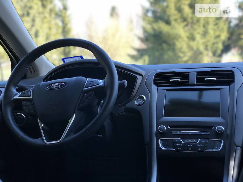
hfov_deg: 36.8
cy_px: 91
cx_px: 122
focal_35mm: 52
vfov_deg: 28.0
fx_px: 365
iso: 32
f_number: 2.4
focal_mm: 6
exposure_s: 1/120
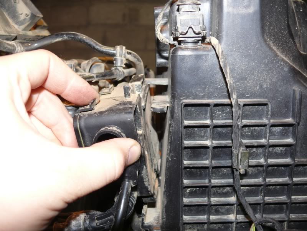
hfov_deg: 52.6
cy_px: 116
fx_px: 310
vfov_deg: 40.7
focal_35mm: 35
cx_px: 154
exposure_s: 1/30
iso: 100
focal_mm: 7.4
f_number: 2.8
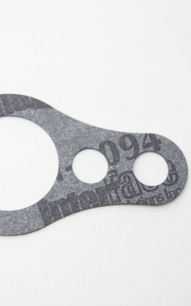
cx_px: 46
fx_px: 617
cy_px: 153
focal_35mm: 74
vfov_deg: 27.9
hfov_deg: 17.5
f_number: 4.5
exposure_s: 1/60
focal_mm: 32
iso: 800
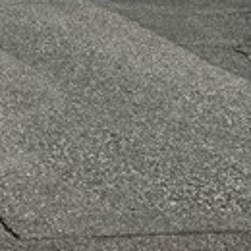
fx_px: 1370
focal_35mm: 167
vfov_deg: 9.4
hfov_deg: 8.0
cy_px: -336
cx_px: -649
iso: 80
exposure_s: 1/7937
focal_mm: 6.76
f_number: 1.78
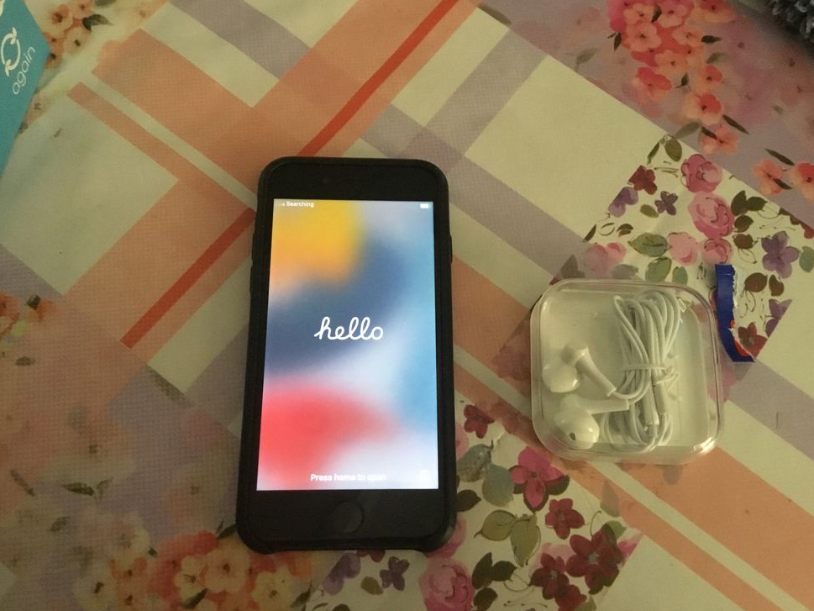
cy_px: 304
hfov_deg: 56.8
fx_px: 753
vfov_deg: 44.2
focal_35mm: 32
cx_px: 411
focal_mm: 3.3
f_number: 2.4
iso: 320
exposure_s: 1/17
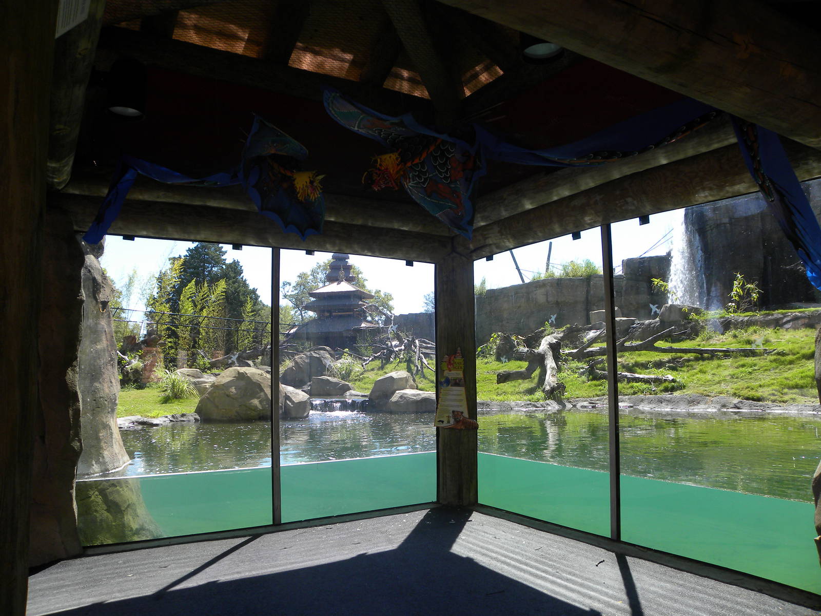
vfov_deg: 53.1
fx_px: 617
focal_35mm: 26
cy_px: 308
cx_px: 410
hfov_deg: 67.3
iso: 64
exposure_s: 1/170
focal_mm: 4.6
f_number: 4
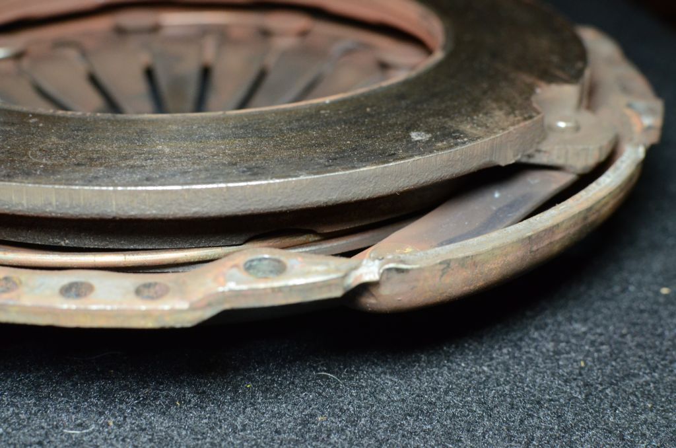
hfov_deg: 37.9
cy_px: 224
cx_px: 338
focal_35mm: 52
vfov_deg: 25.6
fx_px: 984
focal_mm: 35
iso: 2000
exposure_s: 1/100
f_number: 5.6
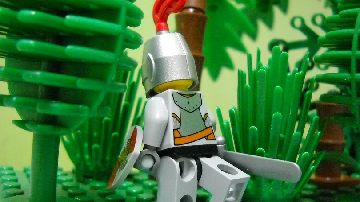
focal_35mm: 45
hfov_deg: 45.5
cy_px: 114
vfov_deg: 26.5
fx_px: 430
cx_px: 179
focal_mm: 6.72
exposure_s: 1/4
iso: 800
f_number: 3.1
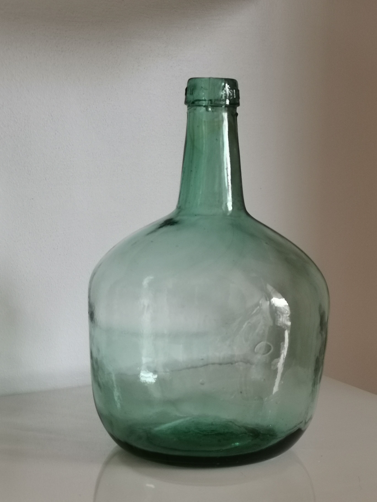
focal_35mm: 76
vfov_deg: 25.7
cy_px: 251
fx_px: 1104
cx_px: 188
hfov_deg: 19.4
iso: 125
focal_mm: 5.58
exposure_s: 1/100
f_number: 1.8
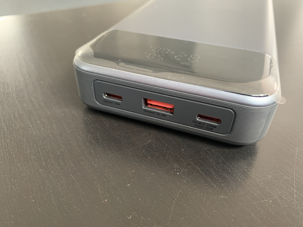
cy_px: 114
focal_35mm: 26
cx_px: 152
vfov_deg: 53.1
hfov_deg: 67.3
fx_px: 228
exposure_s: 1/60
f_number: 1.8
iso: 320
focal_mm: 4.25
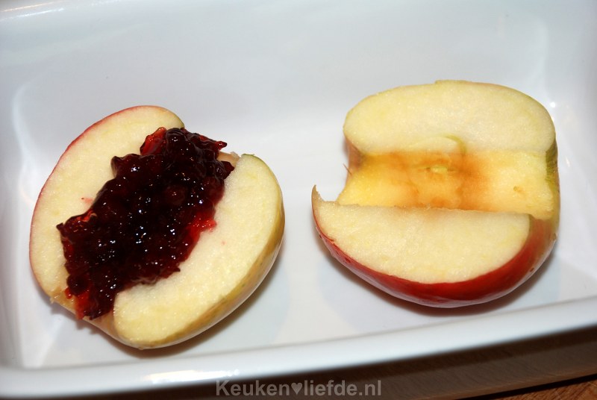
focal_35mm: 112
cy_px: 200
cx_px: 298
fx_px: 1868
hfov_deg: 18.2
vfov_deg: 12.2
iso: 200
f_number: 5.6
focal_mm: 75
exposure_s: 1/60
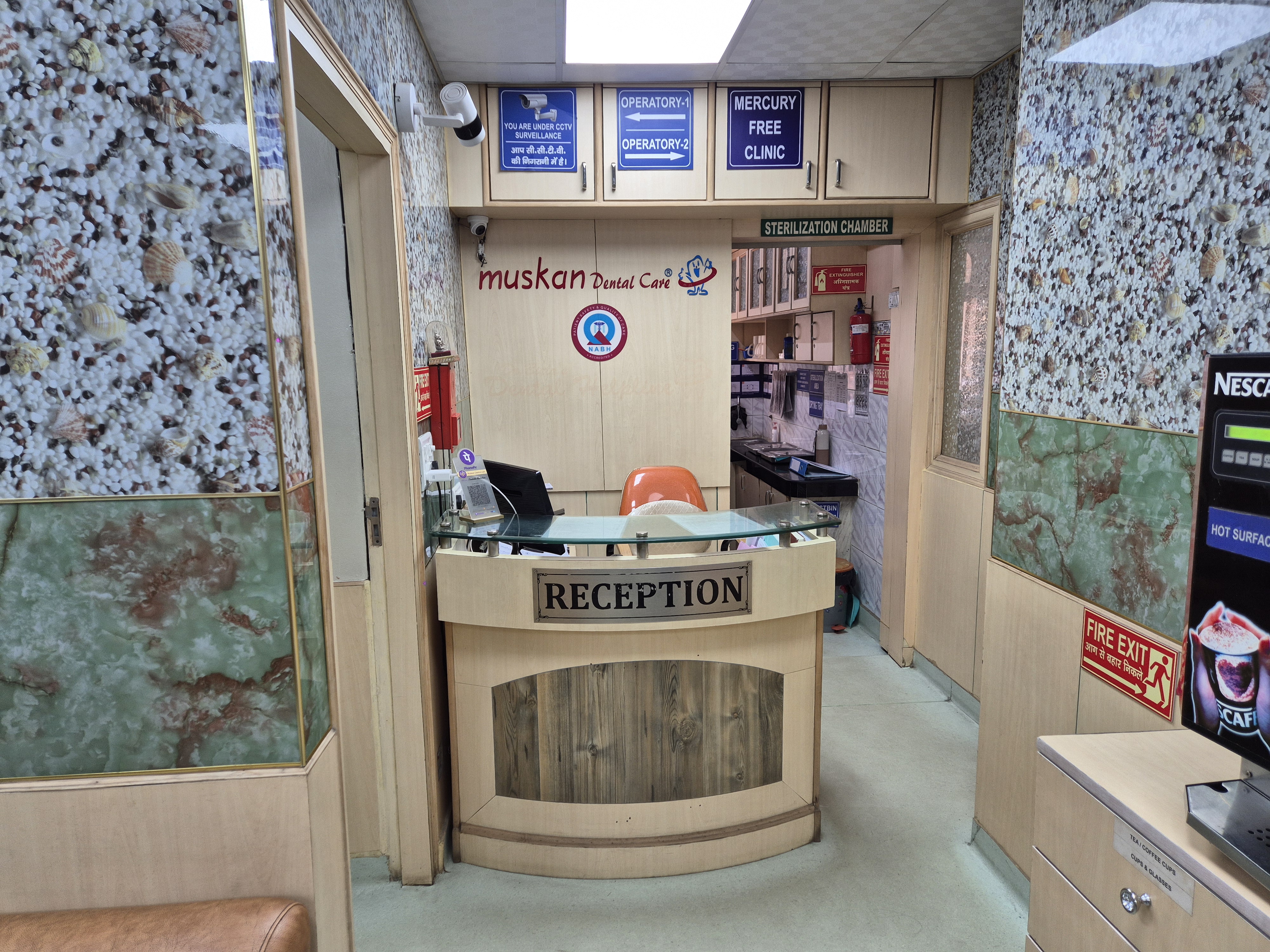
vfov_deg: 58.9
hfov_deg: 73.9
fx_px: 844
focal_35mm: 23
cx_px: 635
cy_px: 476
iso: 50
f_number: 1.8
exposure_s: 1/100
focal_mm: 5.4
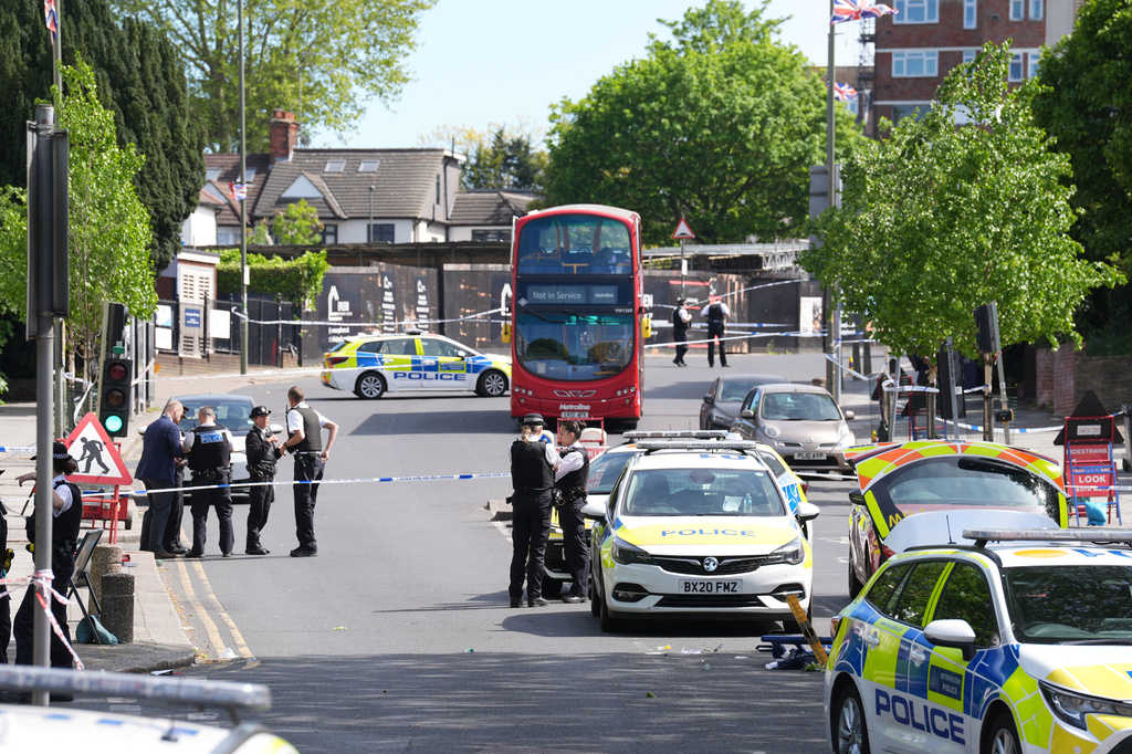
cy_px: 377
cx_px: 566
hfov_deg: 10.3
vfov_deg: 6.9
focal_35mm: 200
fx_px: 6287
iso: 320
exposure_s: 1/400
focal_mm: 200
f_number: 8
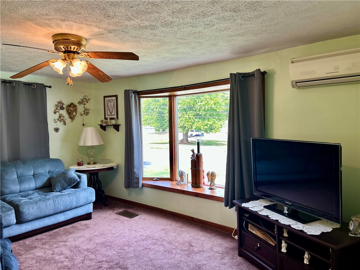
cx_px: 180
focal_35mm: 26
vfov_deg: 53.1
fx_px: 270
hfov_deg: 67.3
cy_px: 135
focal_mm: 5.7
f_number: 1.5
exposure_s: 1/120
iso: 100
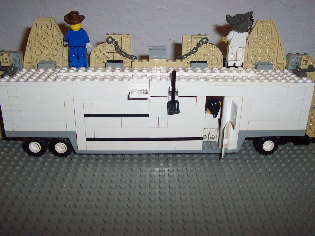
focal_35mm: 37
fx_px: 337
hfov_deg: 50.1
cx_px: 158
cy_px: 118
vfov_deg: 38.7
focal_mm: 5.6
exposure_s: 1/60
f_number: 2.8
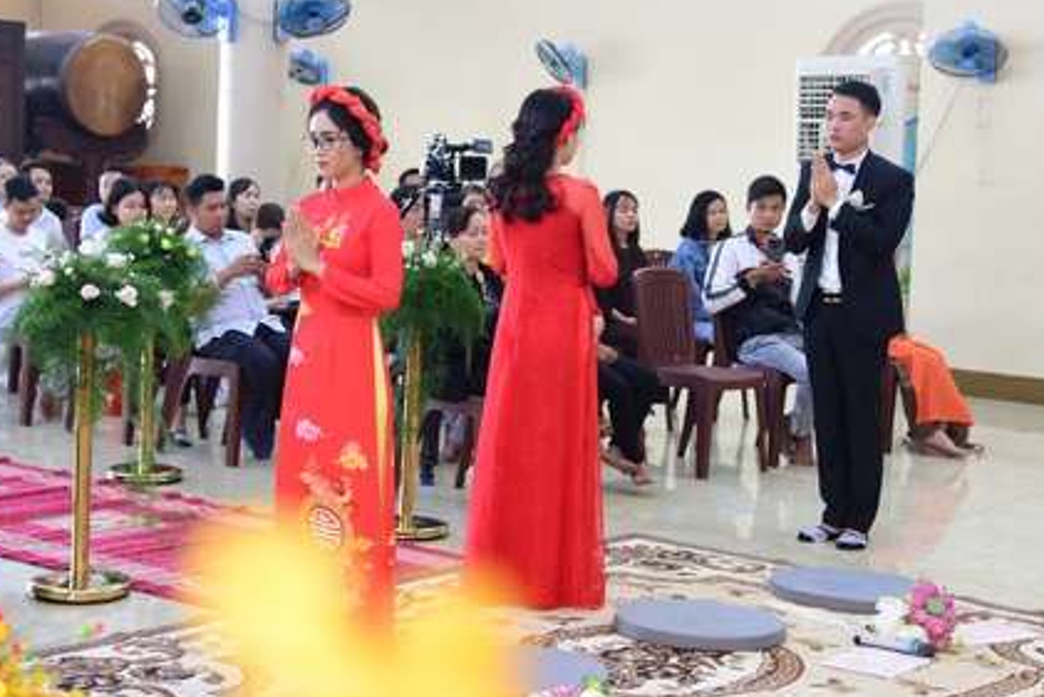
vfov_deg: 19.2
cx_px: 412
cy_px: 251
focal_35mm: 71
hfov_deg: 28.4
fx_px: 2060
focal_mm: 46
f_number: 4
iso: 1250
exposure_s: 1/40
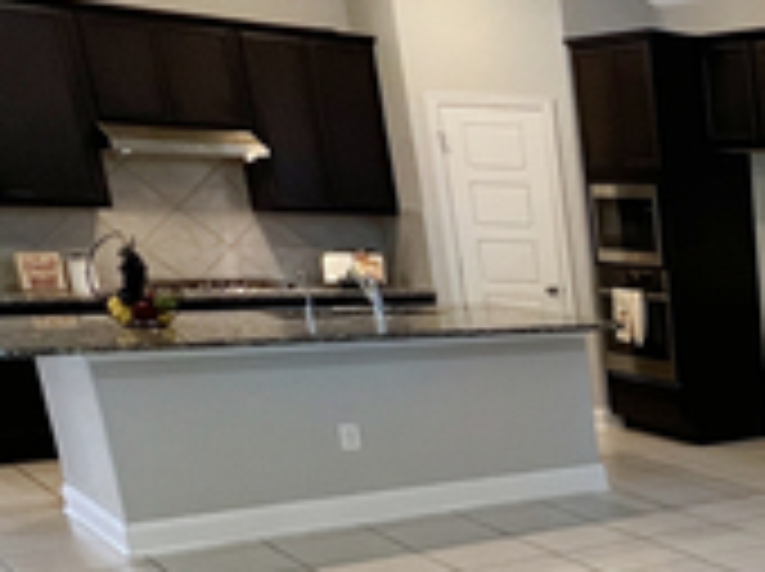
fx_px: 1081
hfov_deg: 31.9
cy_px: 725
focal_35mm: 49
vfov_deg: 25.8
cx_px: 936
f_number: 1.8
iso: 200
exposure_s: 1/120
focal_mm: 1.57
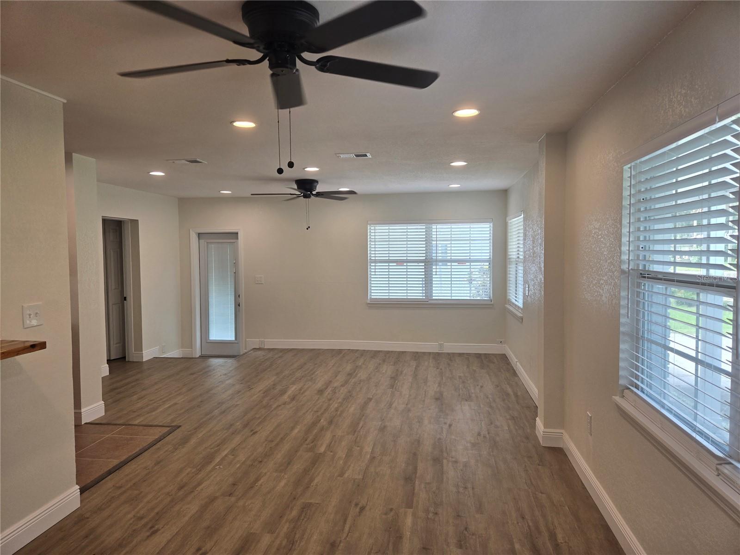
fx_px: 492
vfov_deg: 58.9
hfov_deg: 73.9
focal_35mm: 23
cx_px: 370
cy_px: 278
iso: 40
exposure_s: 1/120
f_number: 1.8
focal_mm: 5.4
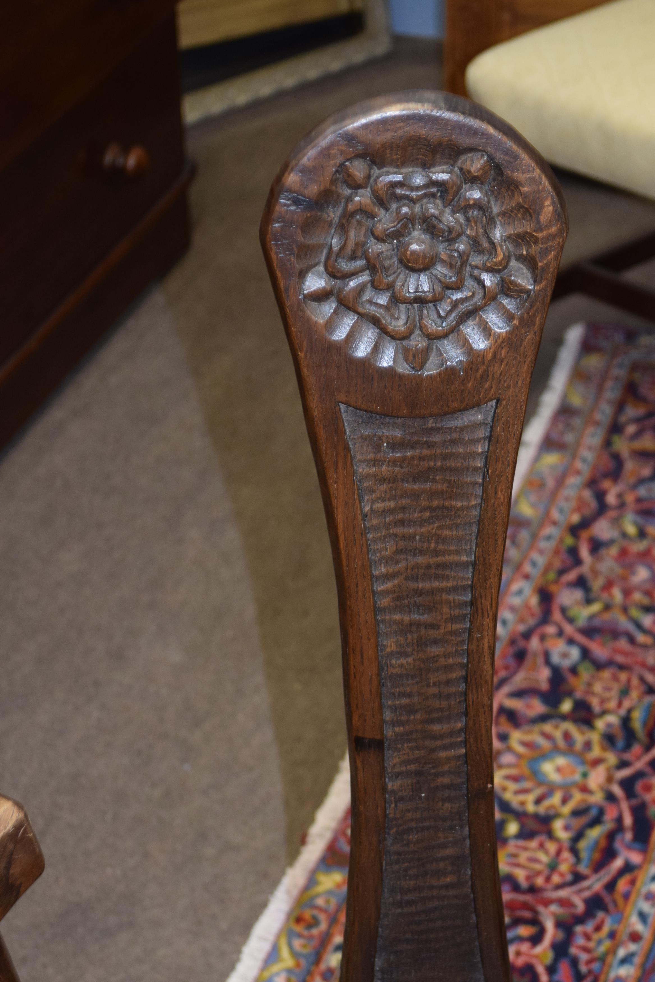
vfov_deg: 26.3
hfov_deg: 17.7
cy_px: 565
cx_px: 407
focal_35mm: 77
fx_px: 2100
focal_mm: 40
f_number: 5.3
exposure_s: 1/60
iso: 1000
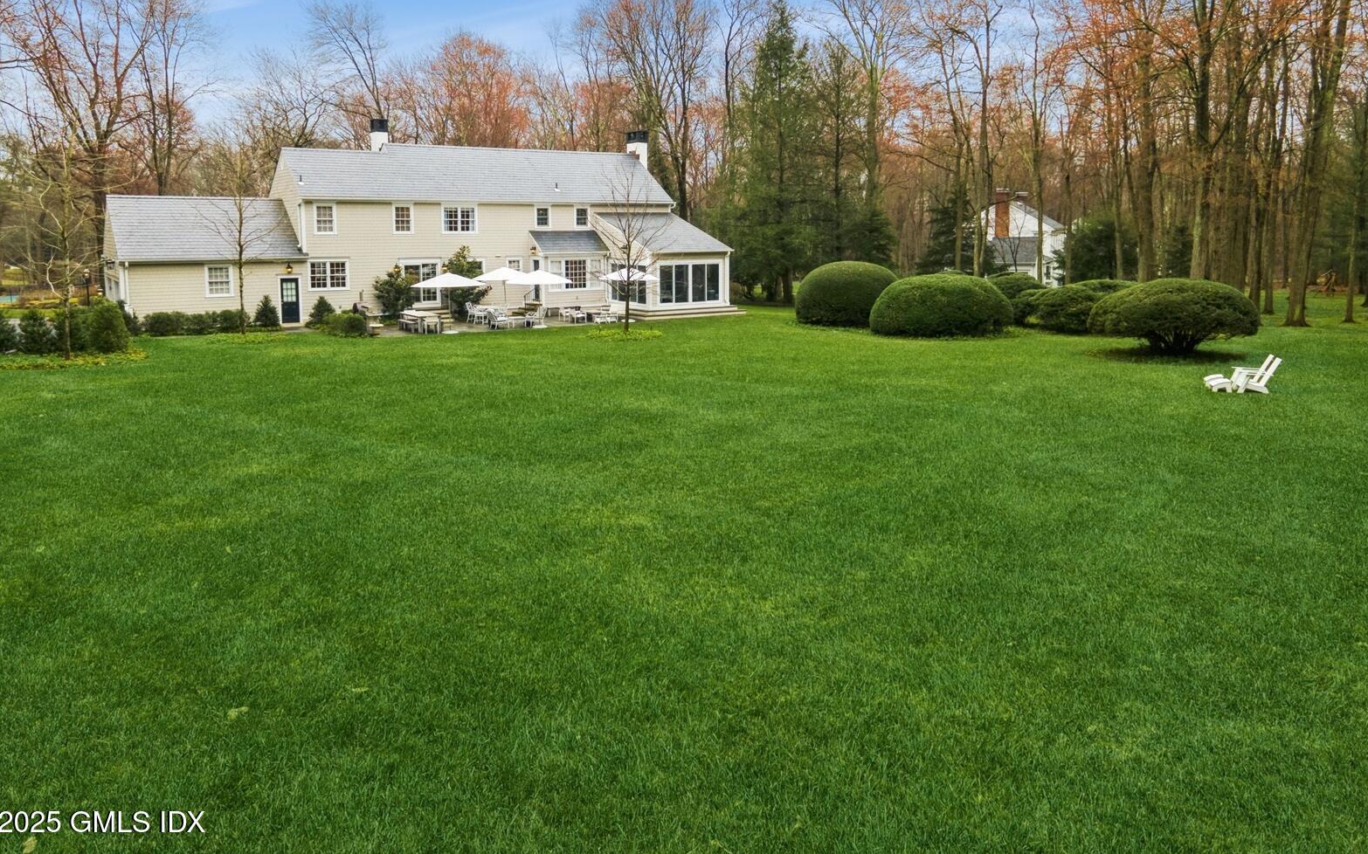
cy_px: 345
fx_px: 969
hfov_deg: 70.4
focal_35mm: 26
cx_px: 670
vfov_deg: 47.3
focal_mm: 4.5
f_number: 2.8
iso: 100
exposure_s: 1/15
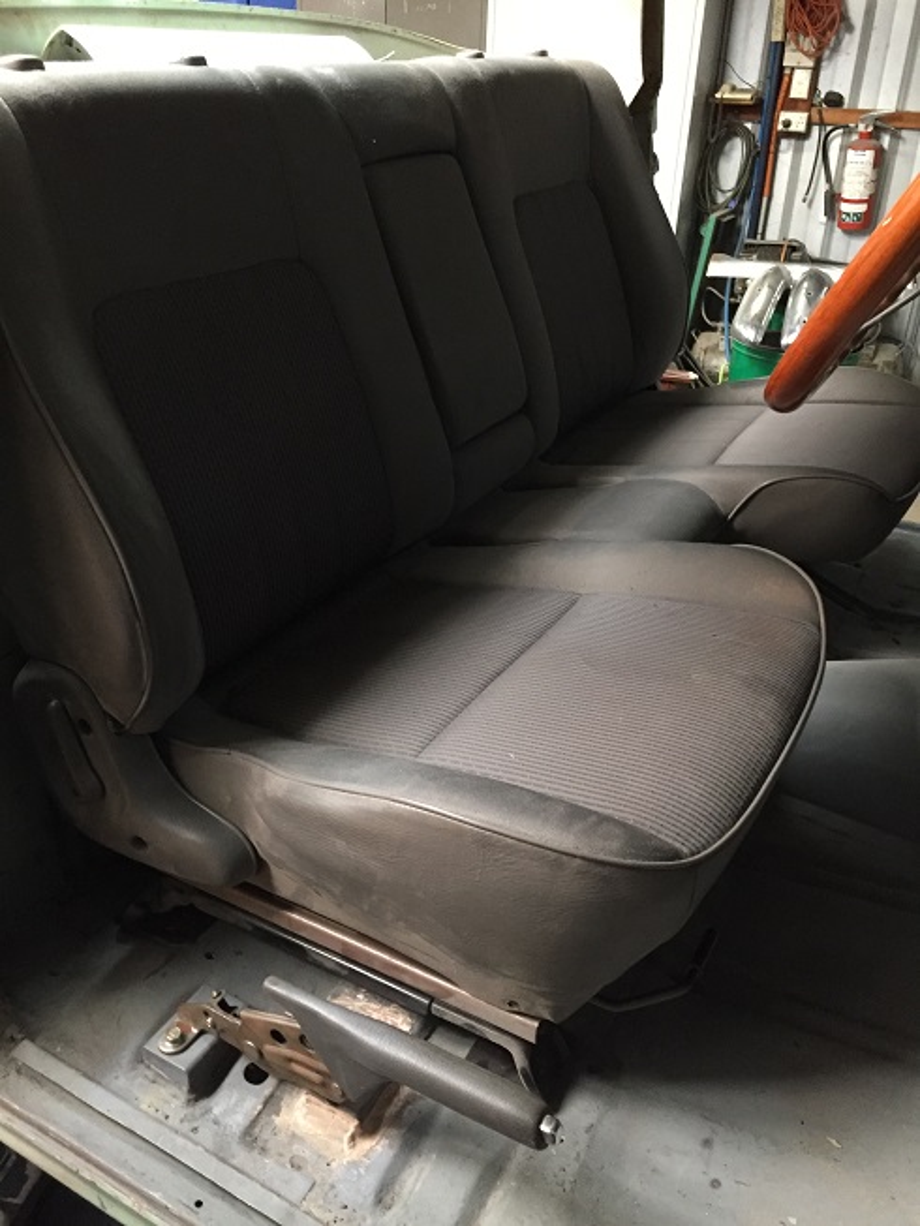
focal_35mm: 29
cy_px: 613
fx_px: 1027
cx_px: 460
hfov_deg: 48.2
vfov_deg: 61.7
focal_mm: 4.15
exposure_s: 1/17
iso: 250
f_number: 2.2
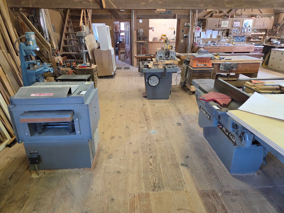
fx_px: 189
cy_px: 106
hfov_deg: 73.9
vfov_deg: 58.9
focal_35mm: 23
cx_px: 142
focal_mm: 5.4
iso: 400
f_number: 1.8
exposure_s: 1/120
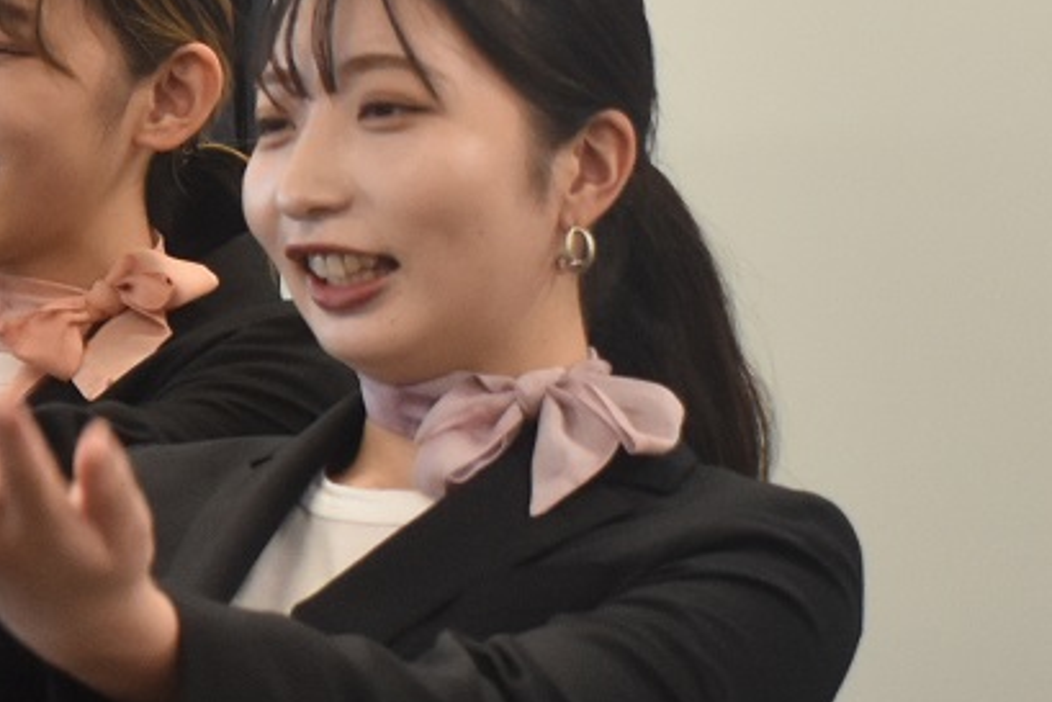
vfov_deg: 6.9
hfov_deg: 9.8
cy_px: 422
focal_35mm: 198
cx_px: -900
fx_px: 5788
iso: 800
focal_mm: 30
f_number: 4.2
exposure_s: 1/160
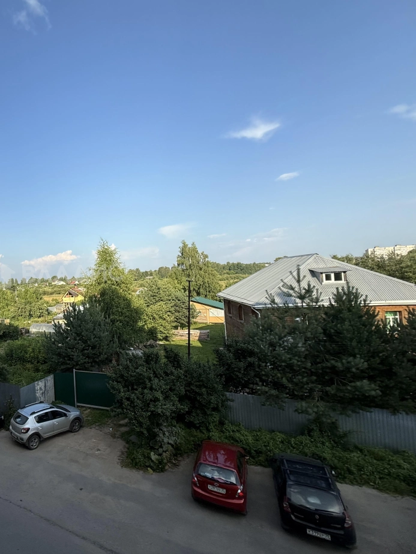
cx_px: 55
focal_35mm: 19
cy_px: 273
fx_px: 304
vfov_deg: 84.7
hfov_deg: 60.1
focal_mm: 2.22
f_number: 2.2
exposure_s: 1/1259
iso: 50
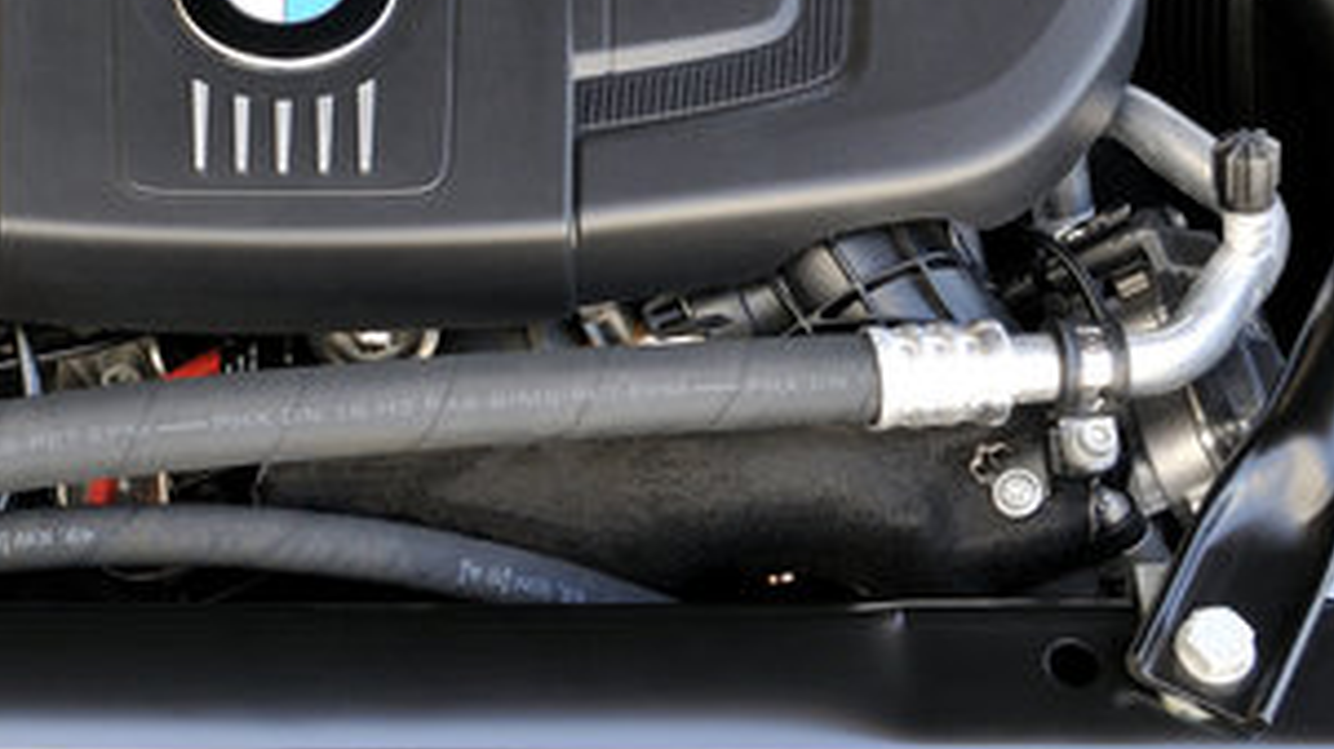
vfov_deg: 12.2
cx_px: 261
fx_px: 3431
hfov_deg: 21.7
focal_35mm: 97
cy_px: -106
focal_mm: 31
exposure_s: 1/30
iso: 400
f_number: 9
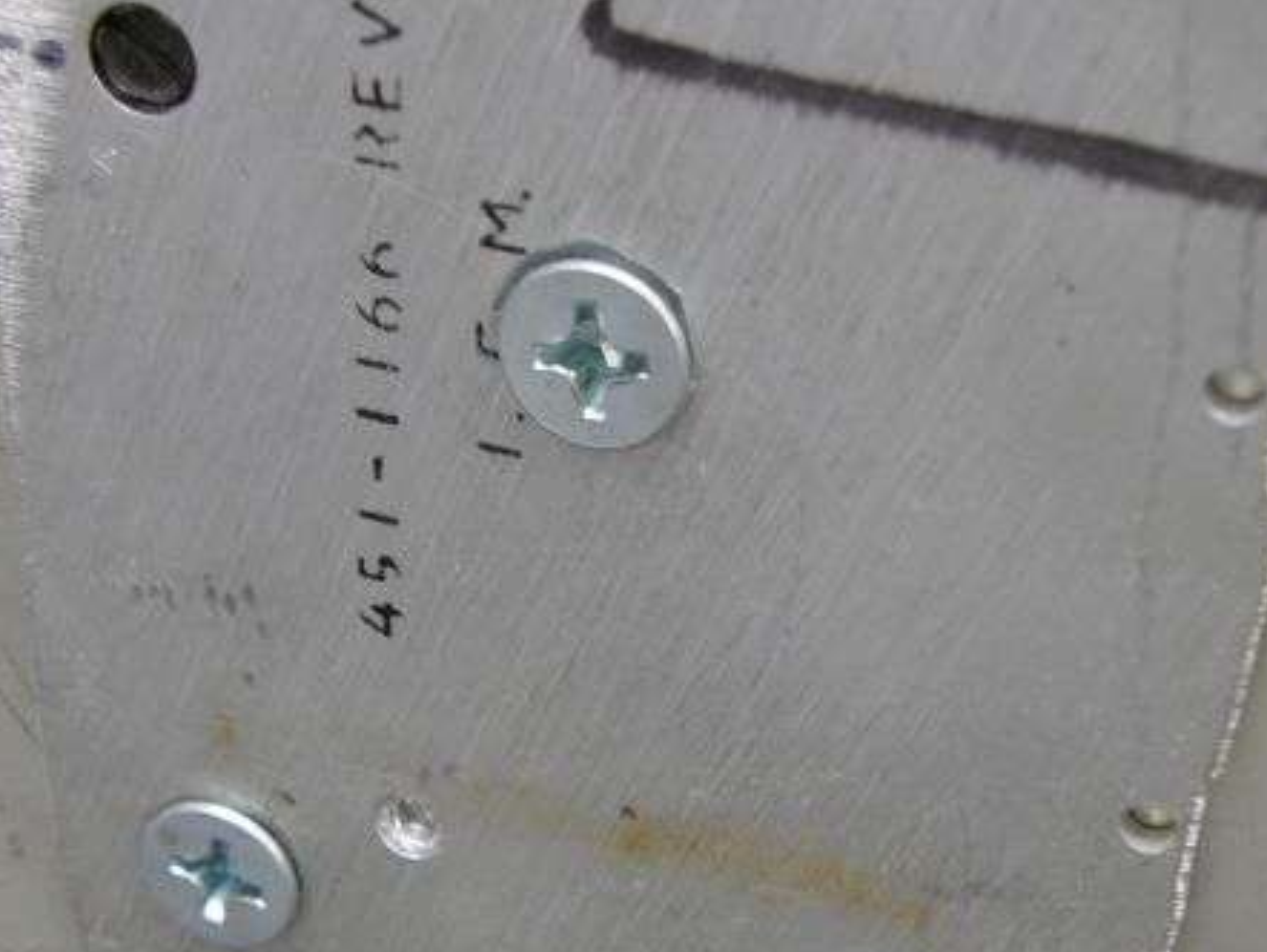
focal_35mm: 76
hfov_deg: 25.6
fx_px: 2783
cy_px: 605
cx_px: 662
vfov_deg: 19.4
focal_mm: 10.7
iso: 50
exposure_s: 1/30.7
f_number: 3.7
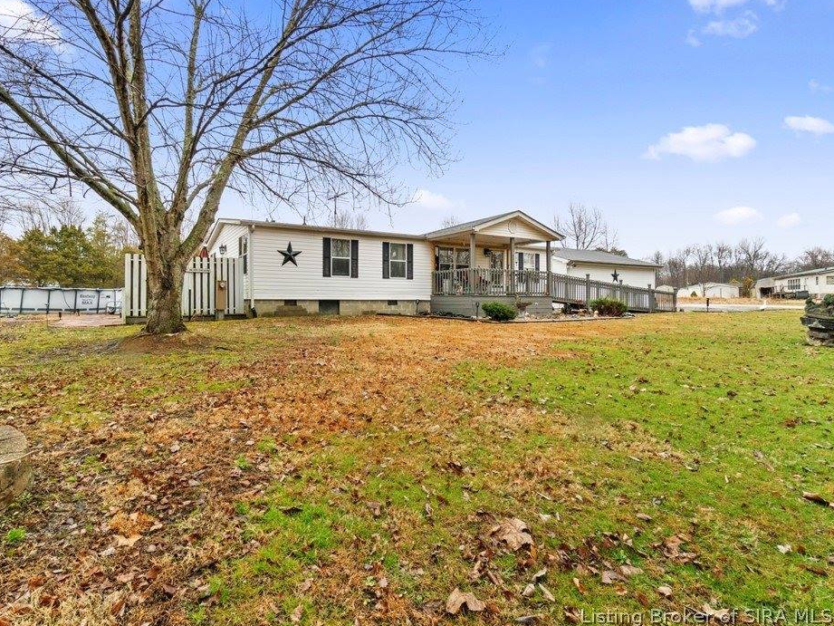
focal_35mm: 17
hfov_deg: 90.6
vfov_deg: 74.7
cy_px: 303
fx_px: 410
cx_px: 364
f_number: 11
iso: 400
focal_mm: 10
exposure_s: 1/100
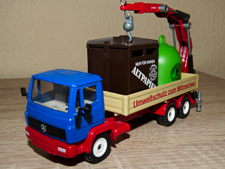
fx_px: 247
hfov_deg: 49.0
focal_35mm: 38
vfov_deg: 37.7
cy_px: 84
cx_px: 112
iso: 100
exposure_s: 1/60
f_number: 3.1
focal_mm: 6.7
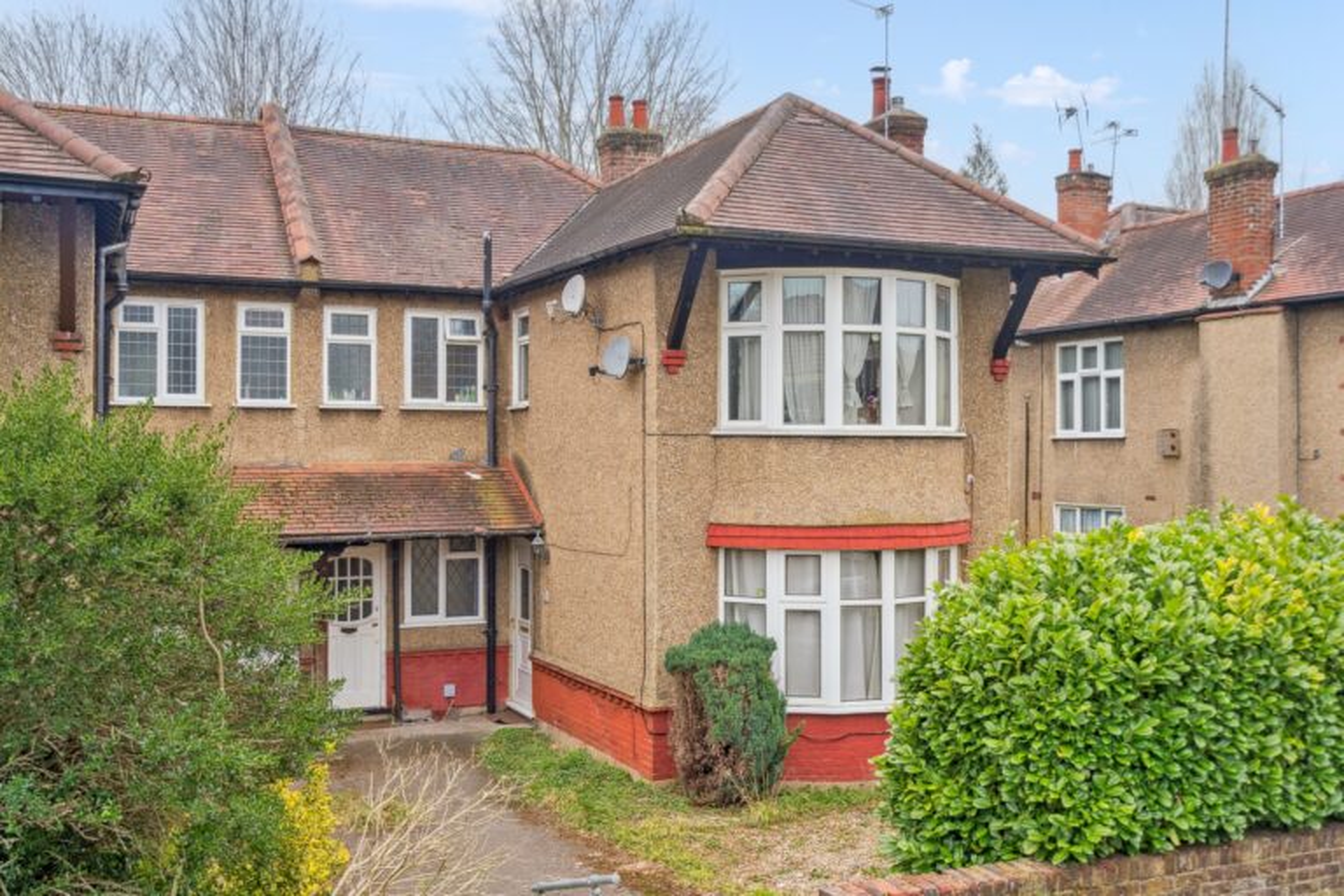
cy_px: 448
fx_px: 1307
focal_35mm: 35
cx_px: 672
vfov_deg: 37.9
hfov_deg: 54.4
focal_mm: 35
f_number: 6.3
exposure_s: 1/160
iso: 400
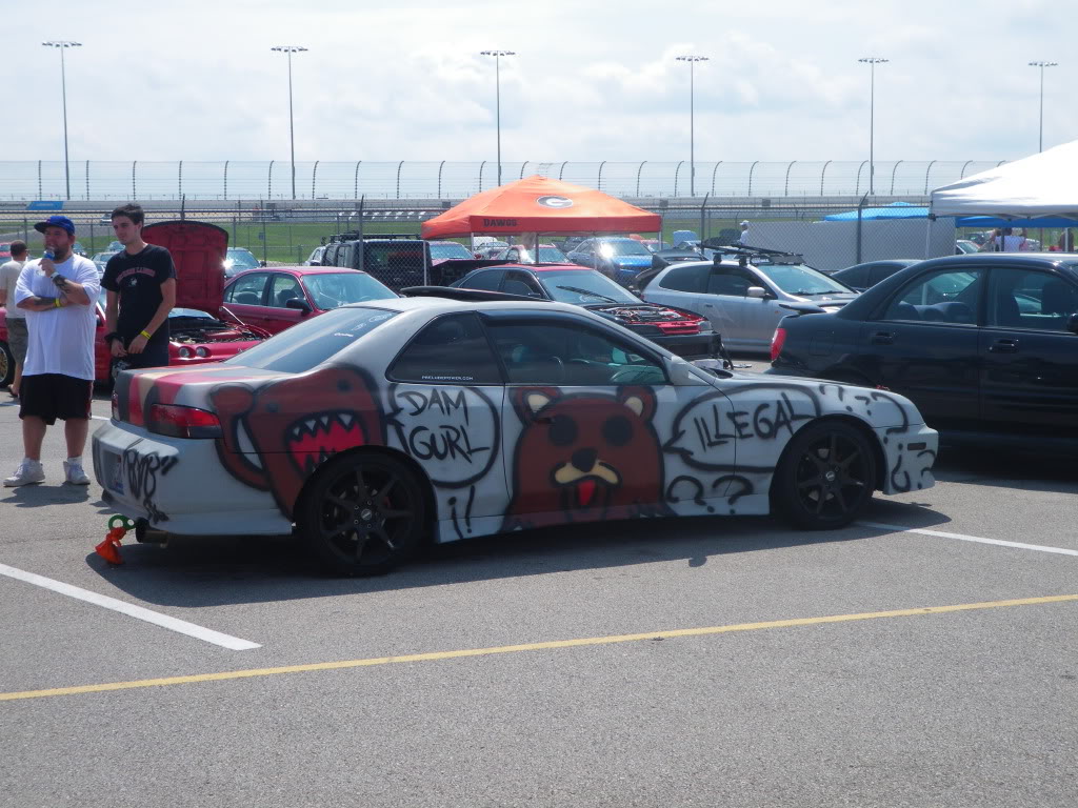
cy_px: 404
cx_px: 539
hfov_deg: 34.9
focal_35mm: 55
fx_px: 1713
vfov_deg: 26.6
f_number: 3.7
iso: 64
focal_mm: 9.8
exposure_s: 1/800
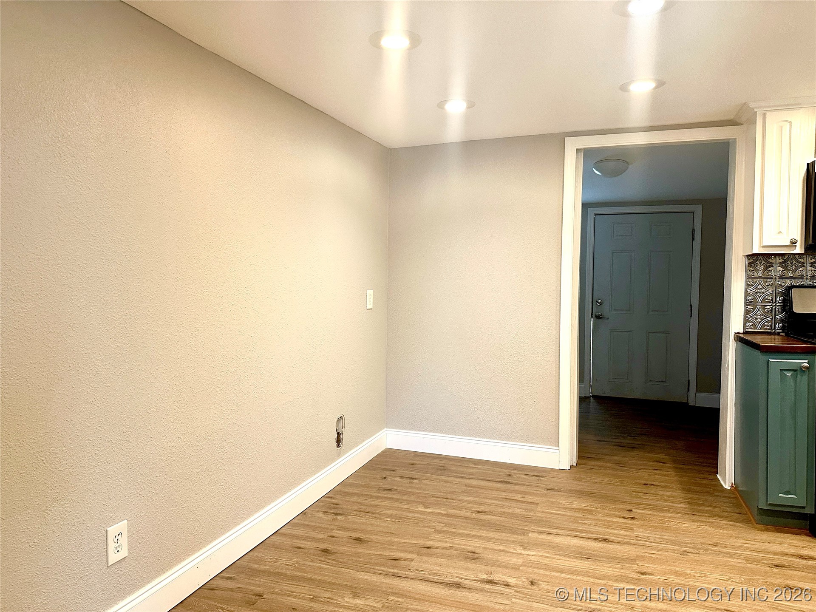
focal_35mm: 24
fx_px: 566
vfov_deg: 56.8
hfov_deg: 71.6
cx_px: 408
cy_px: 306
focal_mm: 6.86
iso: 400
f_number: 1.78
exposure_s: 1/60
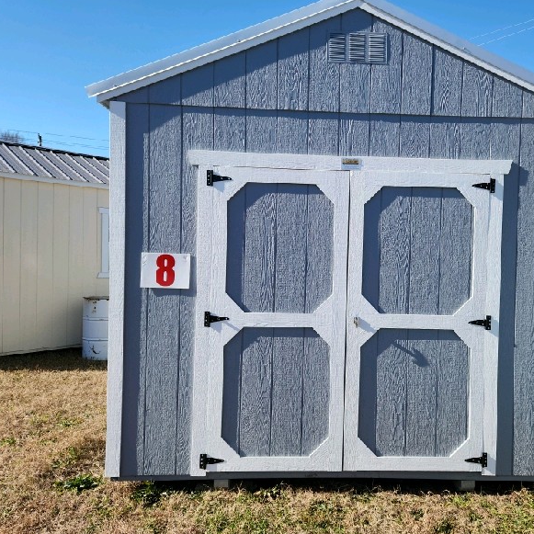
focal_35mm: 28
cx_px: 342
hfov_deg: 56.4
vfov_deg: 57.3
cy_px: 260
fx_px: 489
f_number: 1.8
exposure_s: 1/1111
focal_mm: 5.4
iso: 20
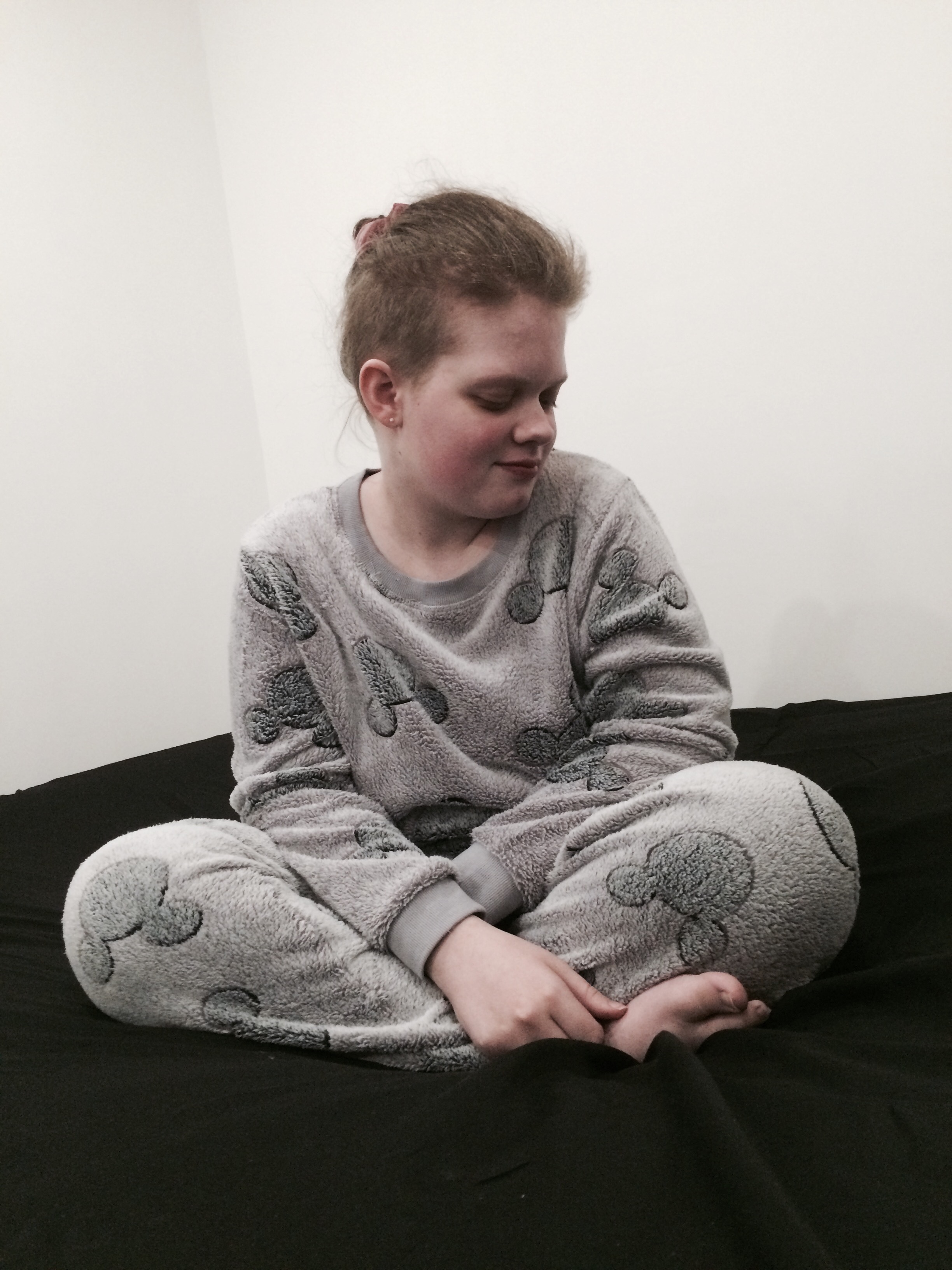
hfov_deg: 48.2
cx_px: 476
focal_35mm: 29
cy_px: 635
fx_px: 1063
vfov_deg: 61.7
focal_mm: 4.15
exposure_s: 1/17
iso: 320
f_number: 2.2
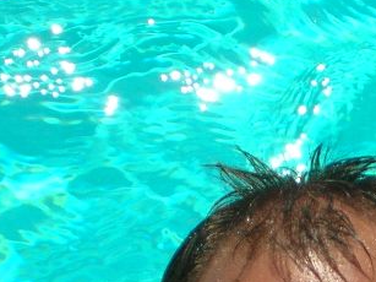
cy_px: 489
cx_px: 407
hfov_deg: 6.1
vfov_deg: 4.5
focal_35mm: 324
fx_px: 3518
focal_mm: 14.5
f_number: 4.4
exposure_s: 1/969
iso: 50
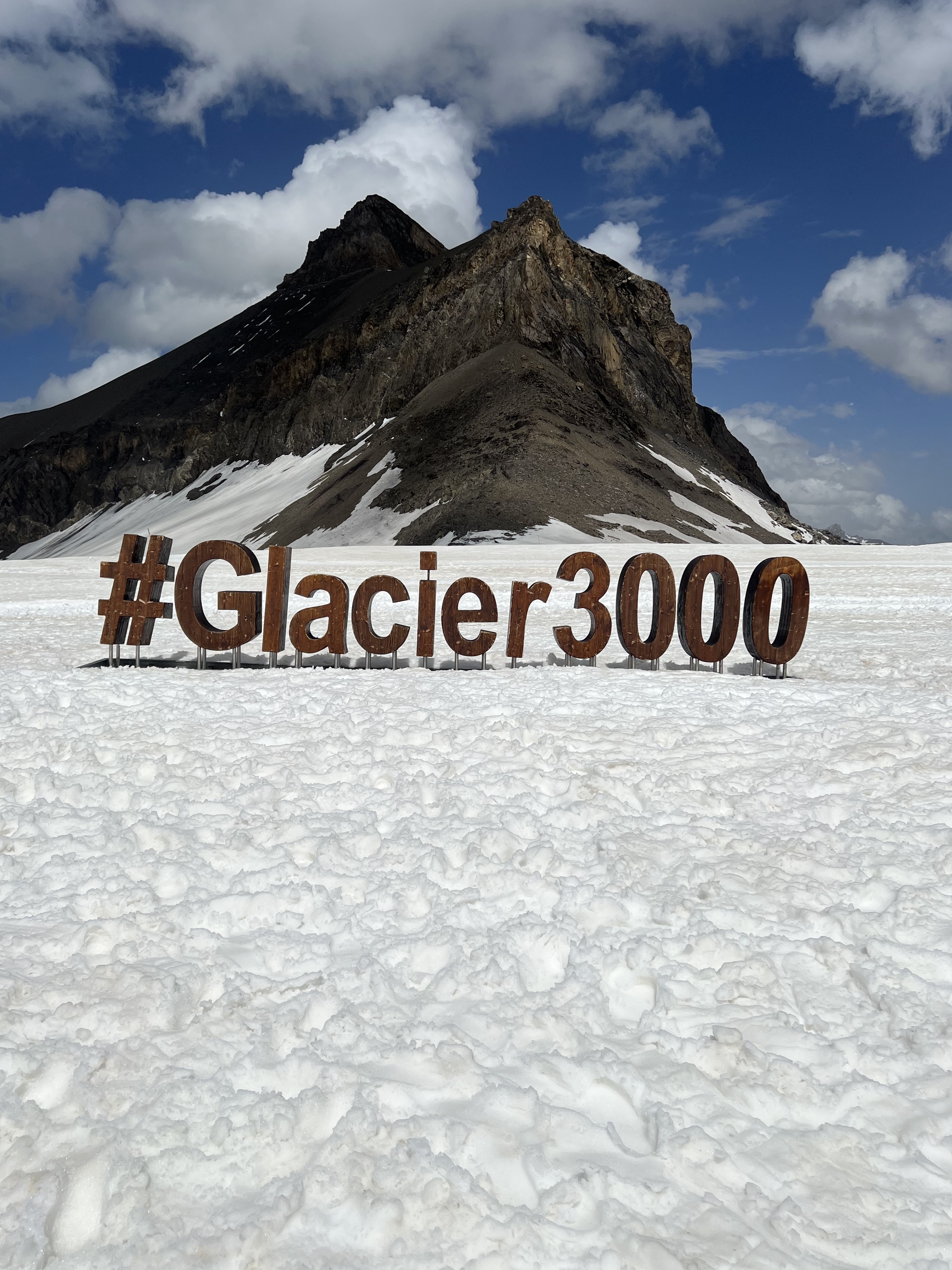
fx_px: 1027
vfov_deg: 63.4
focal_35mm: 28
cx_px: 469
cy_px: 610
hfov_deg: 49.7
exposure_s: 1/19231
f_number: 1.5
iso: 40
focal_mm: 5.7
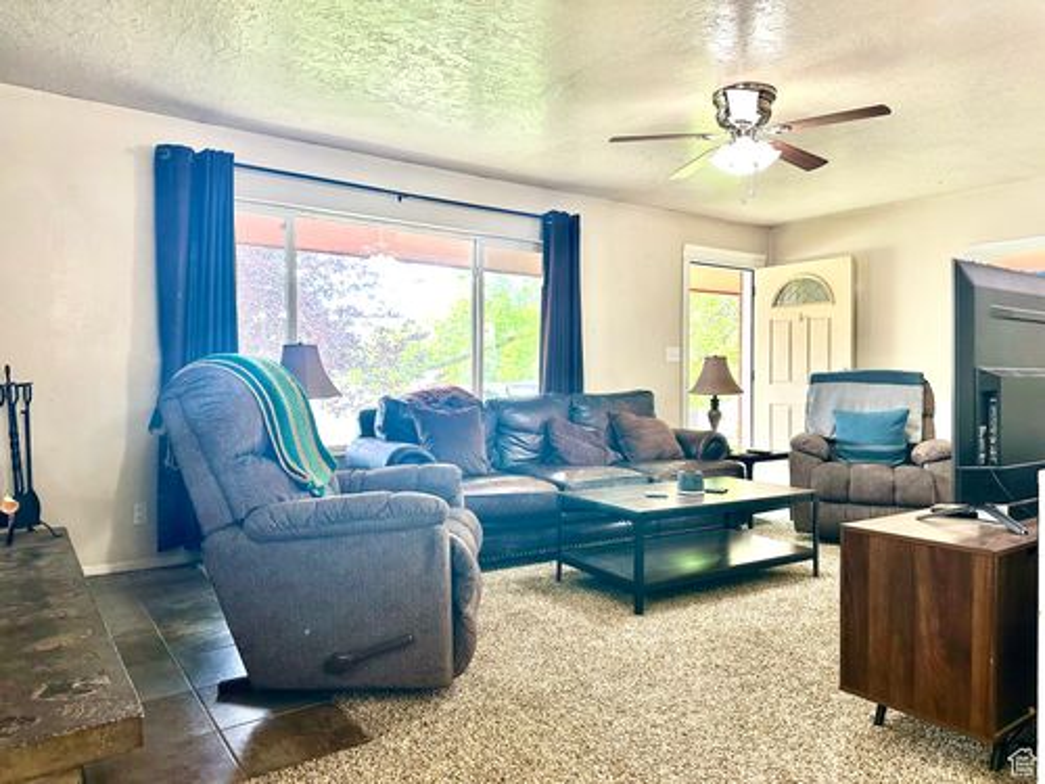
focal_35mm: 24
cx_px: 522
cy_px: 392
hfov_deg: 71.6
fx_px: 725
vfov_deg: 56.8
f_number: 1.78
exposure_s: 1/60
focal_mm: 6.86
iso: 200
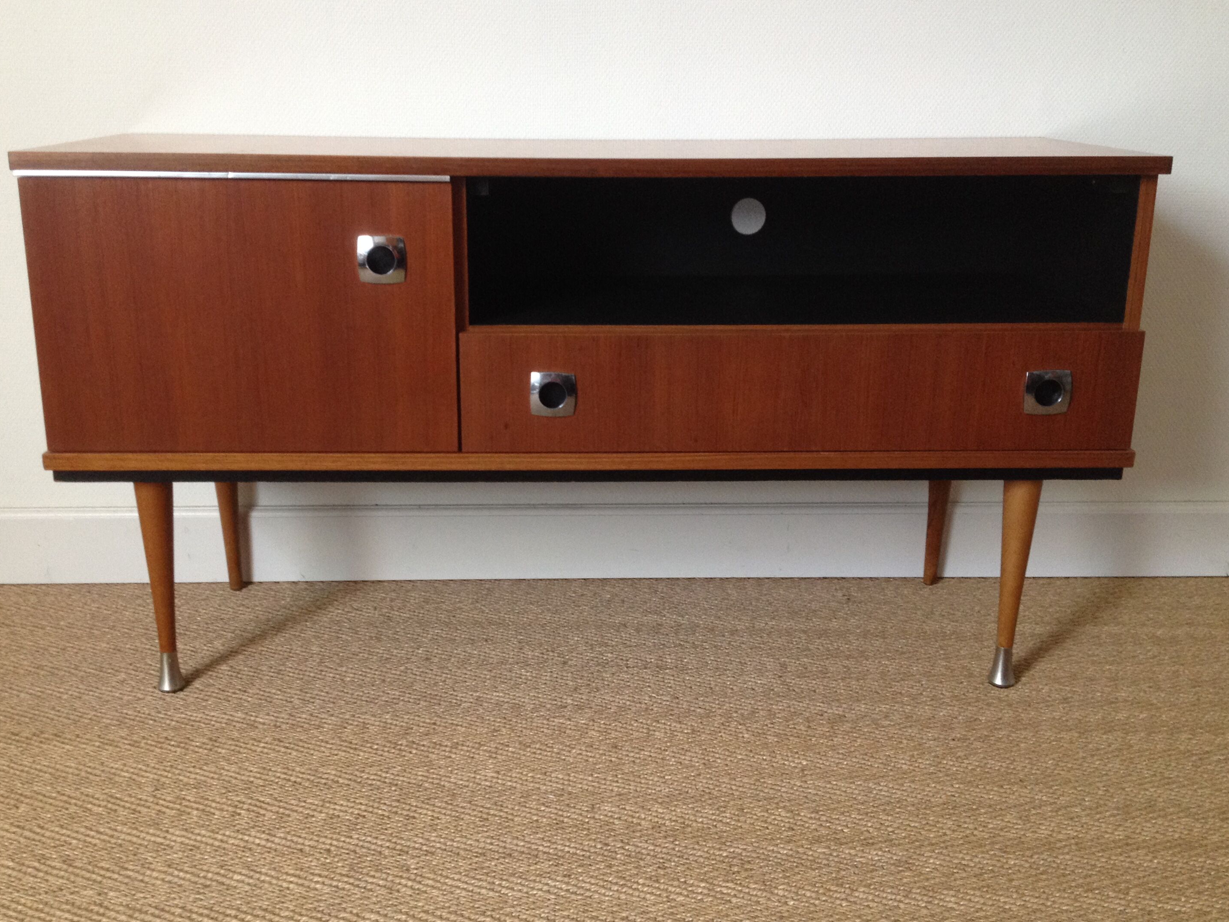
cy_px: 464
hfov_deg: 46.8
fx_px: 1420
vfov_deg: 36.0
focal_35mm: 40
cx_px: 588
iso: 160
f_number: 2.4
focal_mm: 4.28
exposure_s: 1/20
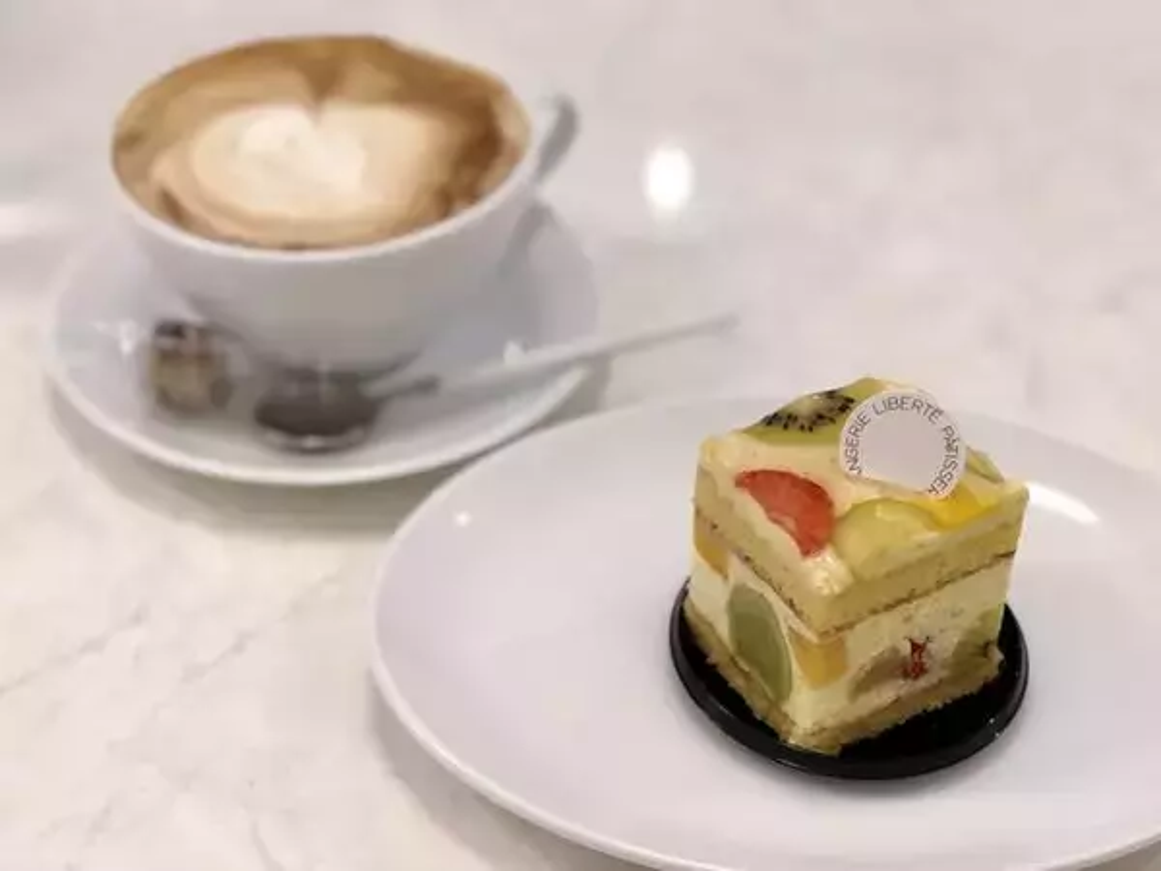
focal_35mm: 57
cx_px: 580
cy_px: 436
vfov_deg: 25.7
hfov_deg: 33.8
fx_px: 1912
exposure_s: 1/30
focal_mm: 6.6
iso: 100
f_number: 2.8
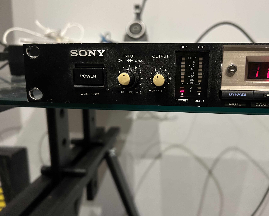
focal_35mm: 30
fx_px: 239
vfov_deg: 48.5
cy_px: 105
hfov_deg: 58.7
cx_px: 146
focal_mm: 5.7
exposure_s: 1/33
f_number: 1.5
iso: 500
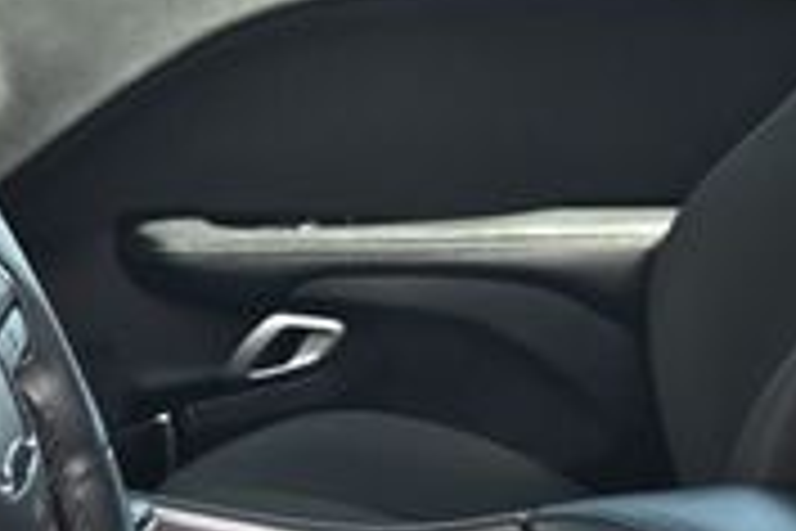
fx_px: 2341
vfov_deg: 12.7
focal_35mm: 106
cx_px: 742
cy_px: 562
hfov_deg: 18.9
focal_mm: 19.5
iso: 400
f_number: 3.8
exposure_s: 1/160
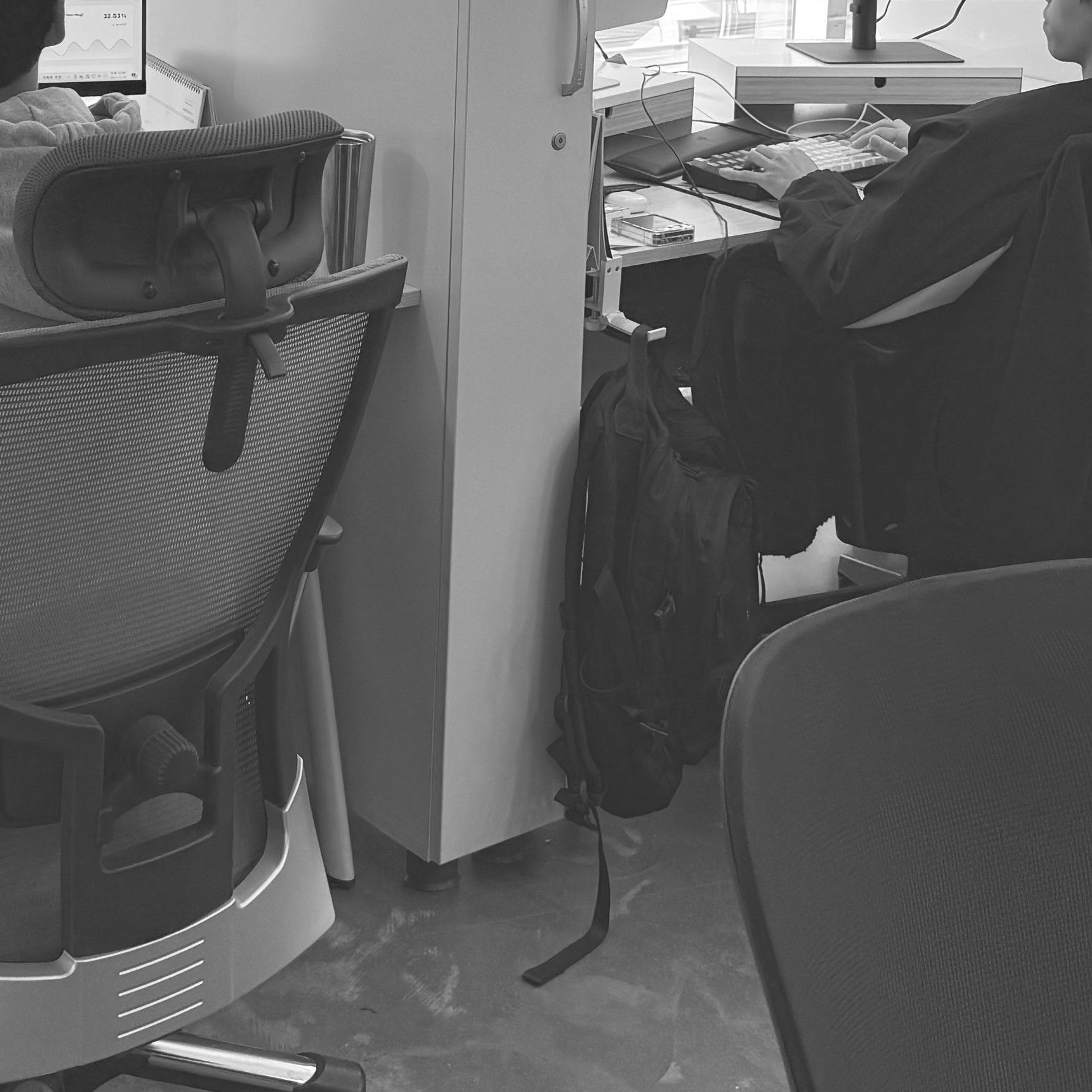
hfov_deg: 25.3
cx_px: 480
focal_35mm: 68
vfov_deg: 24.2
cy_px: -9
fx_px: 2427
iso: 64
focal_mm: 6.76
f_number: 1.78
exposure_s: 1/186
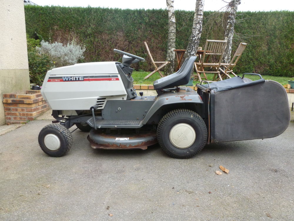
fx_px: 204
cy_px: 110
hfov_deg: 71.6
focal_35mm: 24
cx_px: 147
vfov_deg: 56.8
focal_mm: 4.3
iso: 250
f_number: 3.3
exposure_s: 1/60
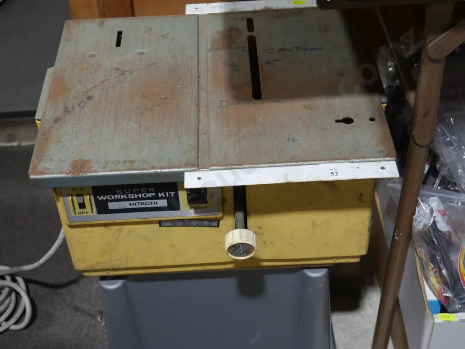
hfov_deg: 33.2
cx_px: 232
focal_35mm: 58
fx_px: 779
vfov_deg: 25.3
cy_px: 174
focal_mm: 29
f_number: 5.4
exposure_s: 1/60
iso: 500
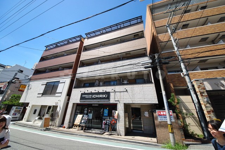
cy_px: 75
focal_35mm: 12
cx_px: 112
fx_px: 75
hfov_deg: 112.6
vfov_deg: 90.1
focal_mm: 8
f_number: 10
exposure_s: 1/200
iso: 200
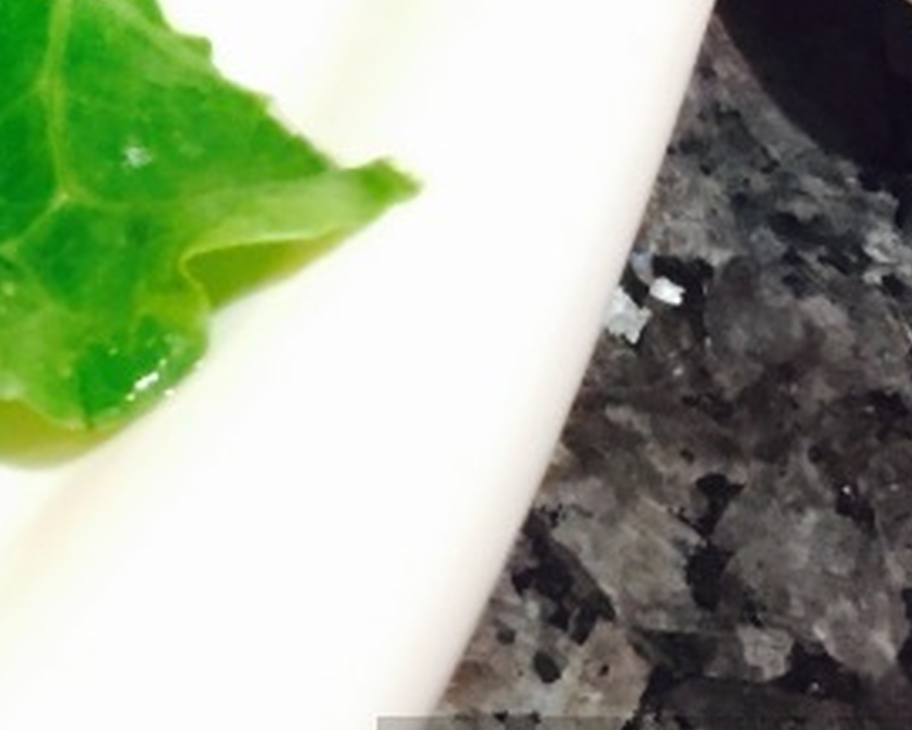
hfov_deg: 16.1
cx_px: -549
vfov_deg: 13.3
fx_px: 2889
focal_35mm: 107
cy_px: -474
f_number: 2.2
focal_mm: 4.15
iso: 250
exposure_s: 1/33
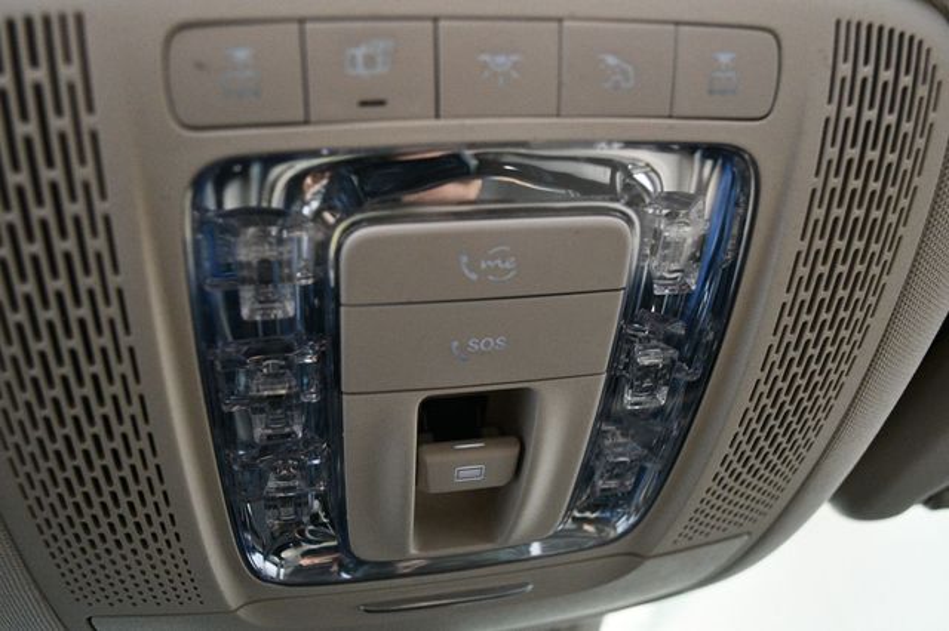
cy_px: 316
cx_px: 474
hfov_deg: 57.2
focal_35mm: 33
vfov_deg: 39.9
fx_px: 869
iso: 3200
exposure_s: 1/80
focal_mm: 22
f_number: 4
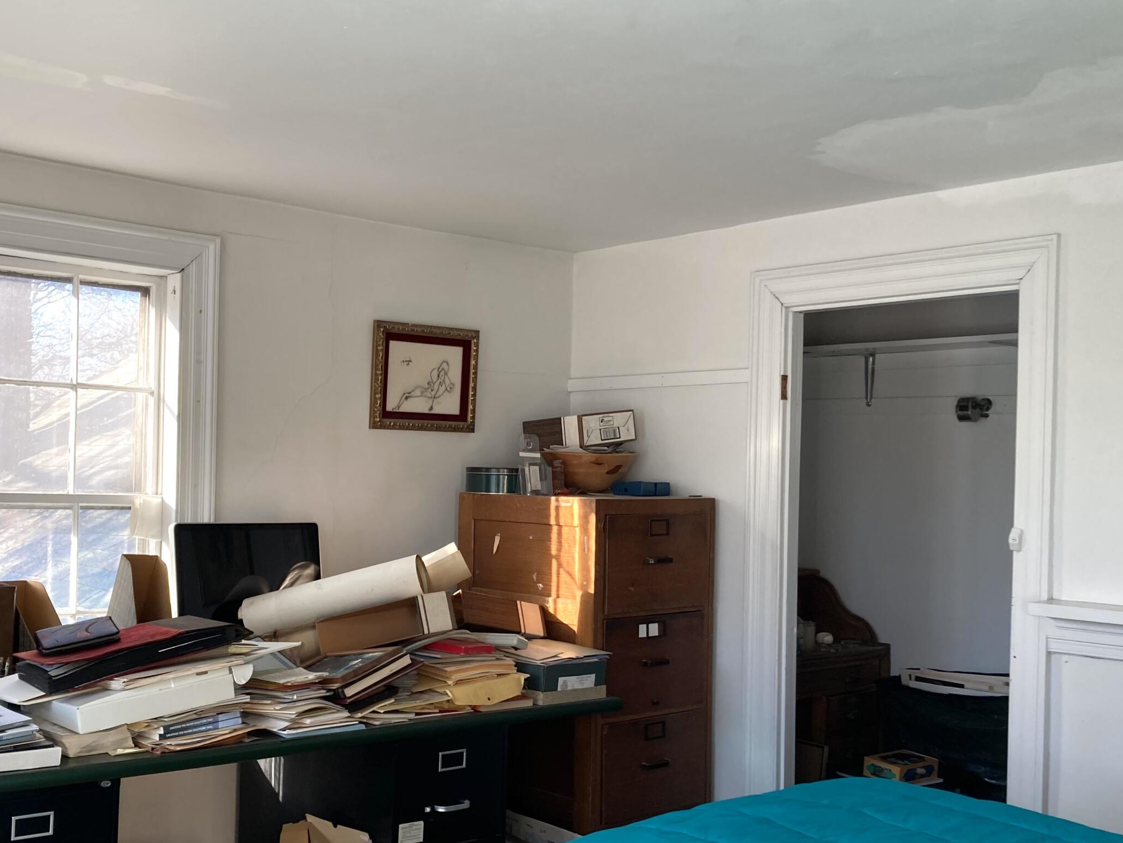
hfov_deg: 45.6
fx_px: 1330
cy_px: 512
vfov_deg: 35.0
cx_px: 483
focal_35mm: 41
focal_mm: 3.99
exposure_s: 1/121
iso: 50
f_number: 1.8
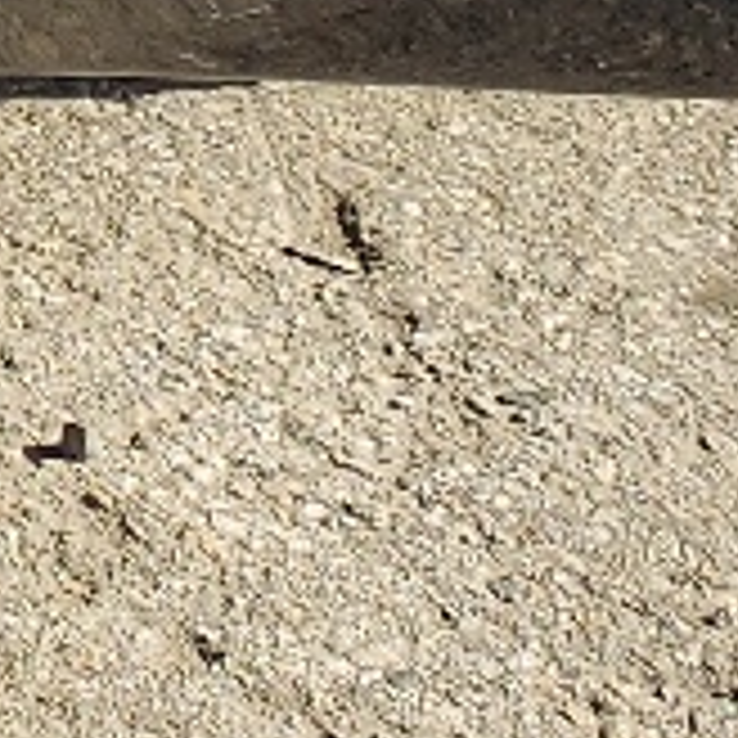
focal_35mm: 224
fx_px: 5403
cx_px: -1296
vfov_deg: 6.9
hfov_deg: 7.1
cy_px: -1616
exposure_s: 1/1250
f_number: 1.5
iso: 50
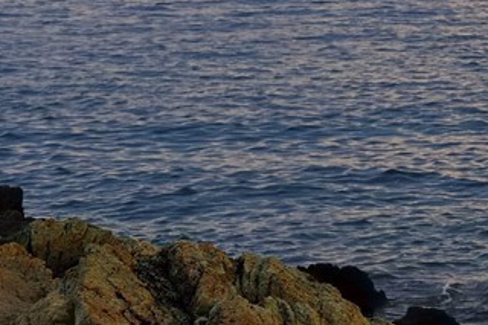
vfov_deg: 8.0
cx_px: 1188
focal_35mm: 170
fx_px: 2303
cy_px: 50
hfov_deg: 10.4
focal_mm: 34
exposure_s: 1/30
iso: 1600
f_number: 4.5
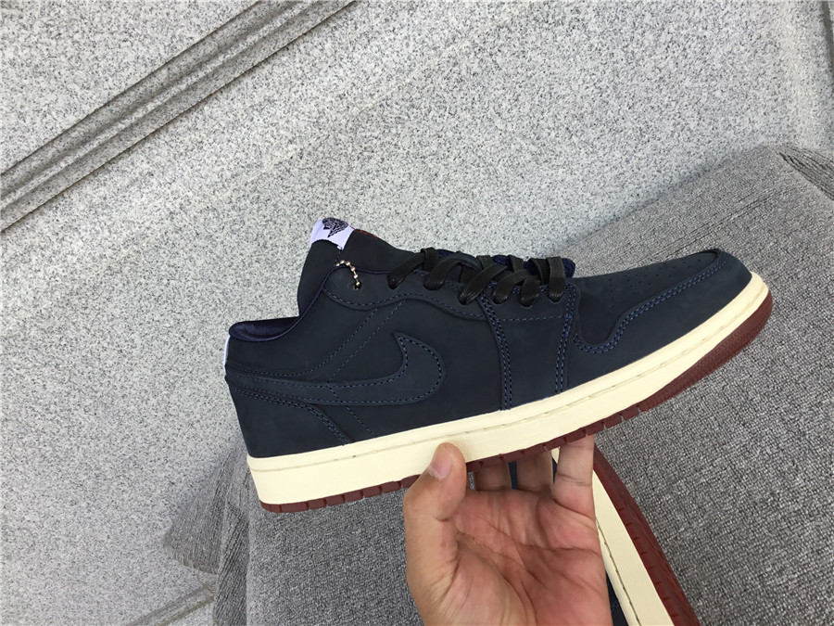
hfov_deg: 58.4
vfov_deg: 45.4
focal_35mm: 31
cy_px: 313
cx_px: 417
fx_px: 747
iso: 25
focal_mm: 3.3
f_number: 2.4
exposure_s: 1/248
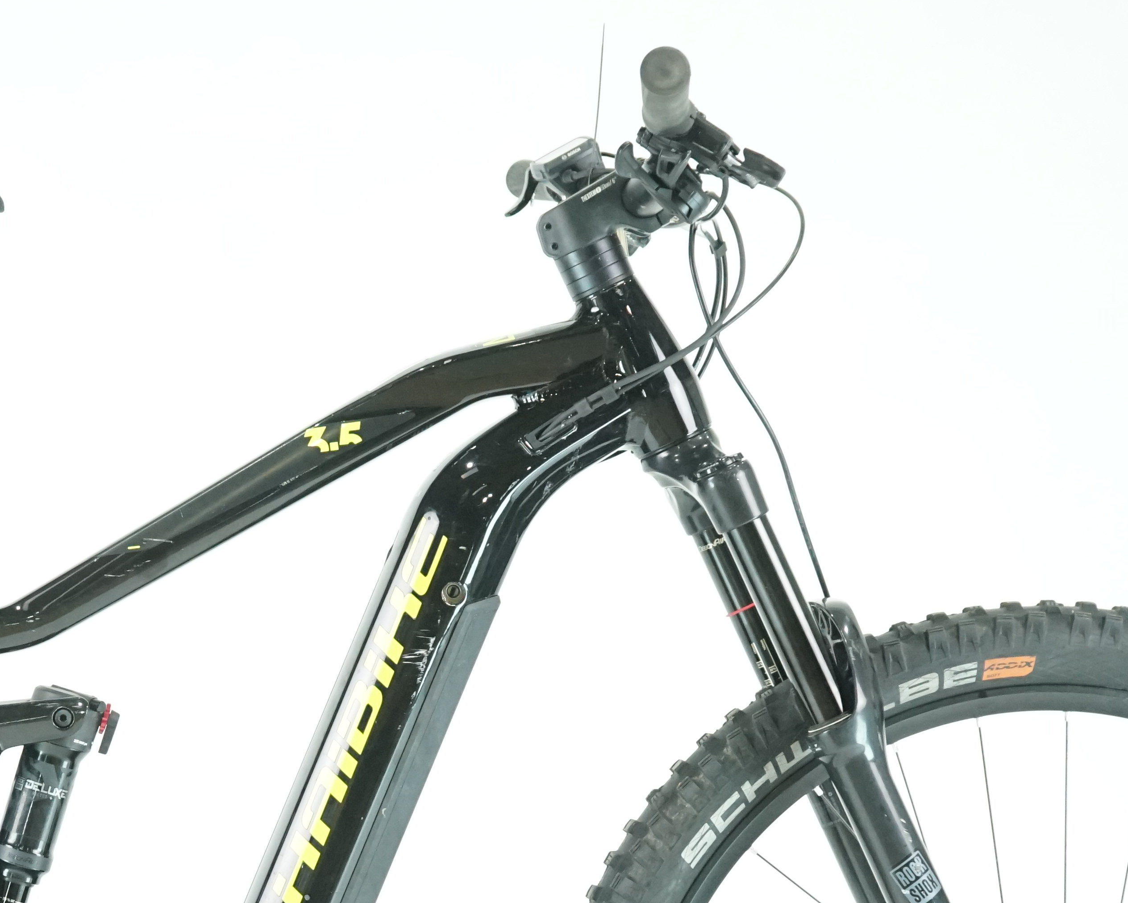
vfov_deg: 12.1
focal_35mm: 127
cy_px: 788
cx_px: 221
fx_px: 4240
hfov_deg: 15.1
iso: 3200
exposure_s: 1/200
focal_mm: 57
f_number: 5
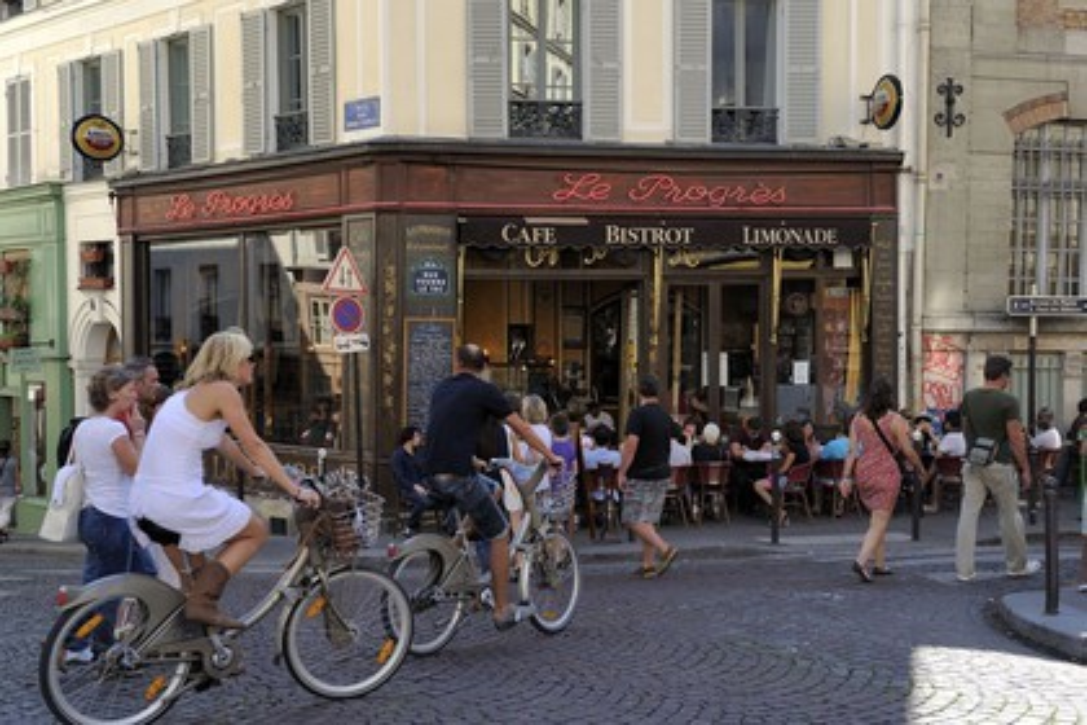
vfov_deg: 29.9
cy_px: 362
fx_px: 1359
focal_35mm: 45
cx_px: 544
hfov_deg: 43.6
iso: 200
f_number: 6.3
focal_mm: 45
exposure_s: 1/160
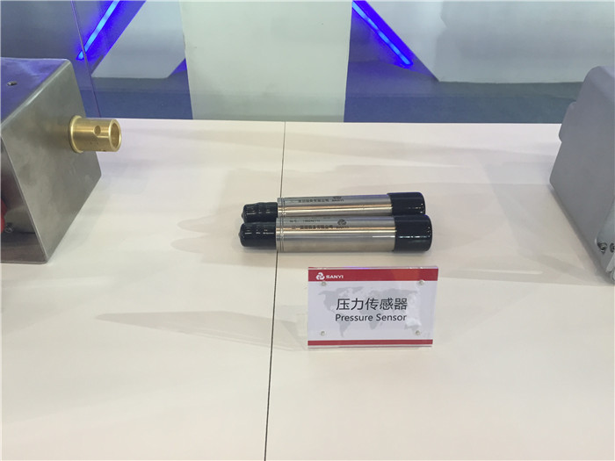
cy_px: 230
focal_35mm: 29
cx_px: 308
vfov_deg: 48.2
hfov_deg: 61.7
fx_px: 515
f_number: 2.2
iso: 40
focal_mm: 4.15
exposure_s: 1/30
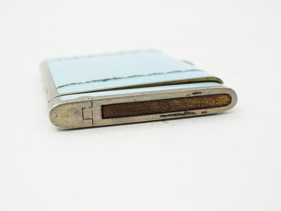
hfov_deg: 38.9
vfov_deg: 29.7
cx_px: 145
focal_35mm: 49
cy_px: 105
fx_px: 398
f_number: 13
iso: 640
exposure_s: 1/50
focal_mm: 30
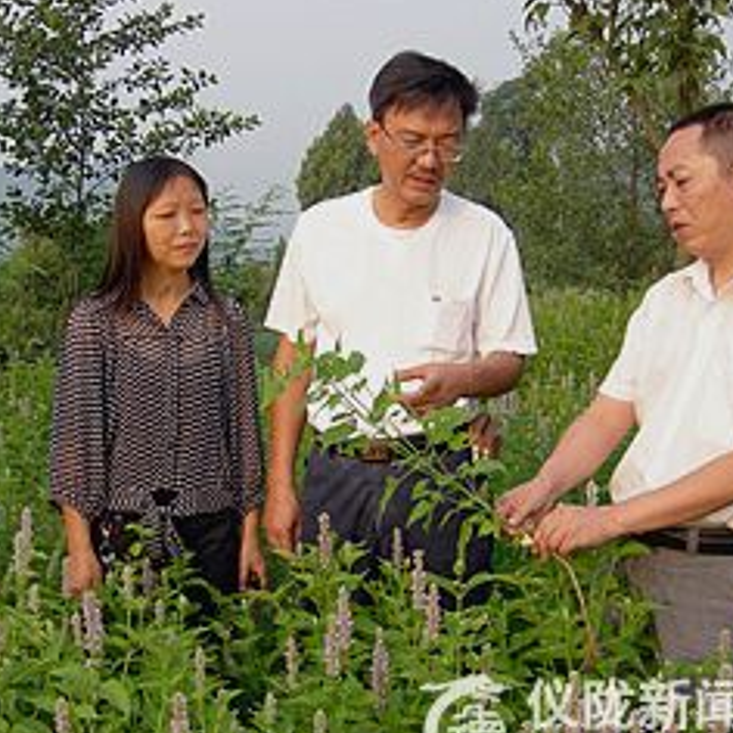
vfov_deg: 31.6
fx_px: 1294
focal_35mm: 54
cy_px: 394
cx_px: 304
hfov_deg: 31.6
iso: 64
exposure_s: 1/140
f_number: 4.3
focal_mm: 7.5
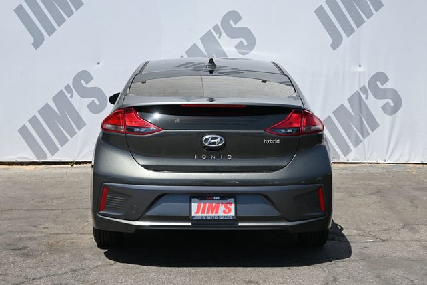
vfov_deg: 22.6
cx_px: 214
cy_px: 142
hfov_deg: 33.4
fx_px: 711
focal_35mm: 60
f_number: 5.6
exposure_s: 1/250
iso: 125
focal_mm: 40
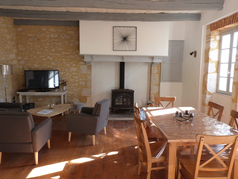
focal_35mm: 25
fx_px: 172
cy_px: 90
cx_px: 119
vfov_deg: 54.9
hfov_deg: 69.4
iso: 200
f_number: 2.8
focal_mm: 4.5
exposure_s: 1/60
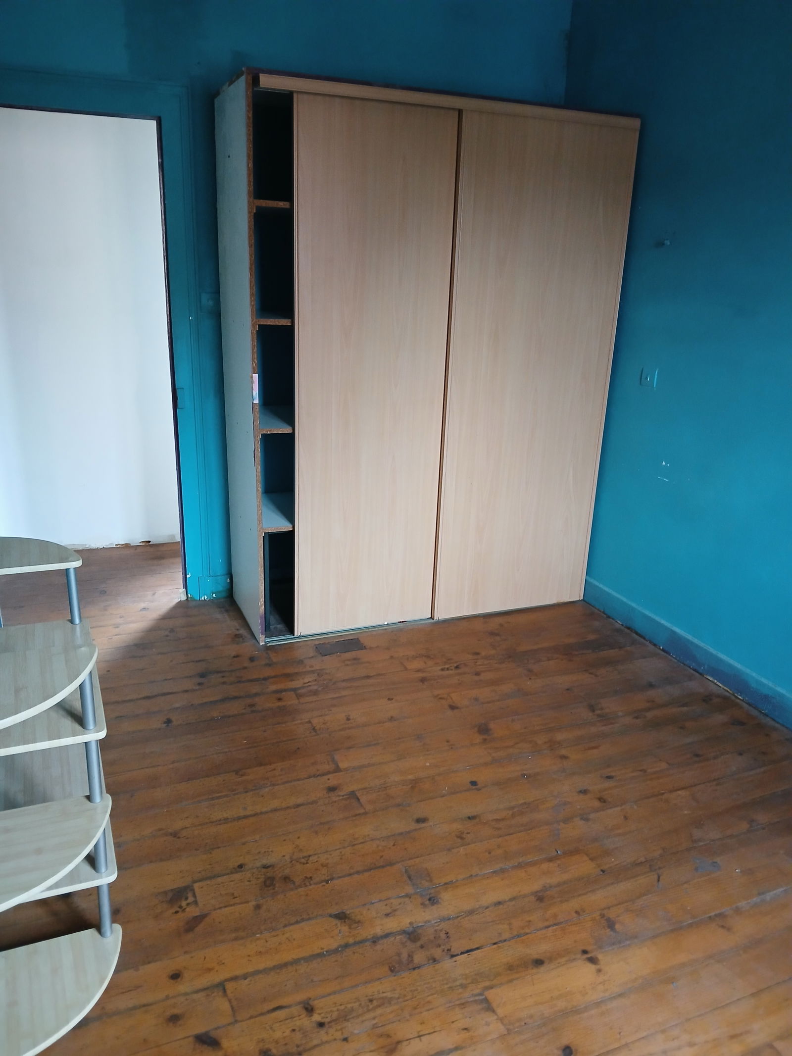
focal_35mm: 26
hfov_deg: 53.1
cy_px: 528
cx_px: 396
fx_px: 793
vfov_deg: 67.3
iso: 400
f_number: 1.8
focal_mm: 3.98
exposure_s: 1/20
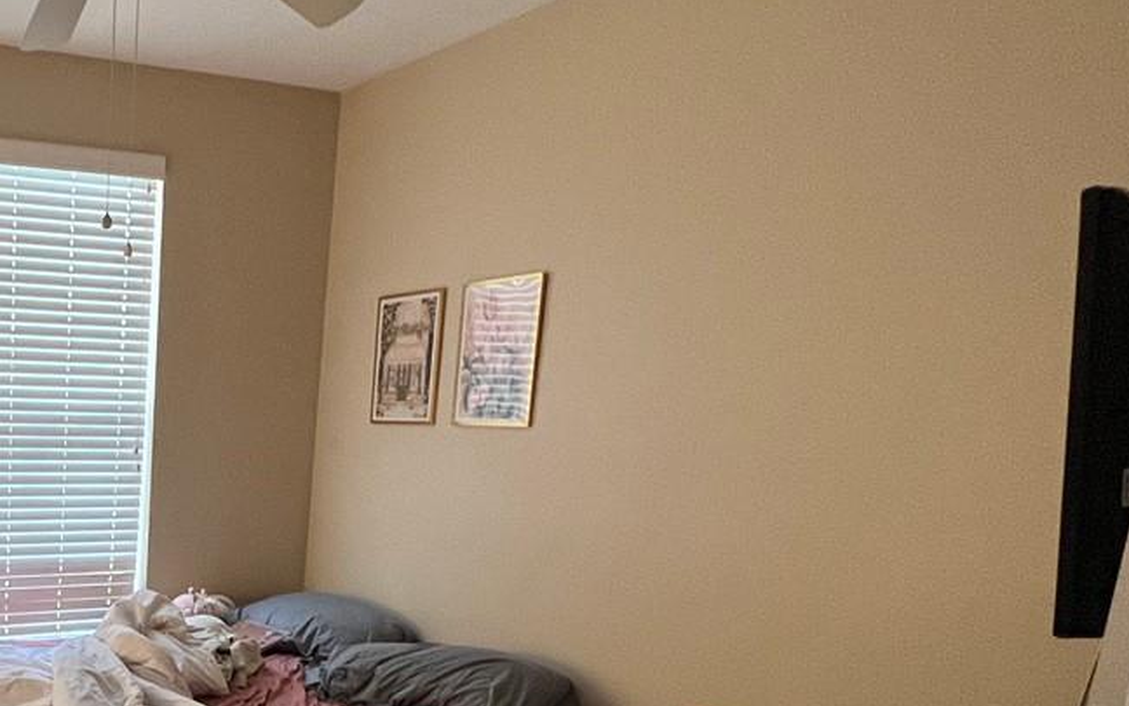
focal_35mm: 34
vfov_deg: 34.9
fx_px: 1046
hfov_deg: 48.7
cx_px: 54
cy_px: 650
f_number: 1.8
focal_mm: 1.57
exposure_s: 1/60
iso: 400
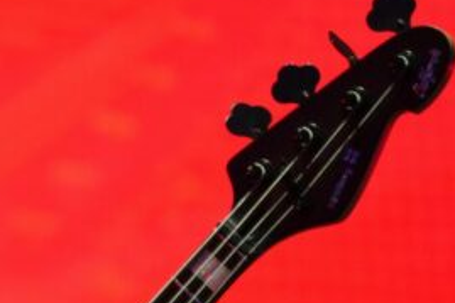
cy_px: 218
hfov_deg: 2.3
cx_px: -189
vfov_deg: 1.5
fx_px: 11310
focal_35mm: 895
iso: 2500
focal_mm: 209
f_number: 6.3
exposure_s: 1/400
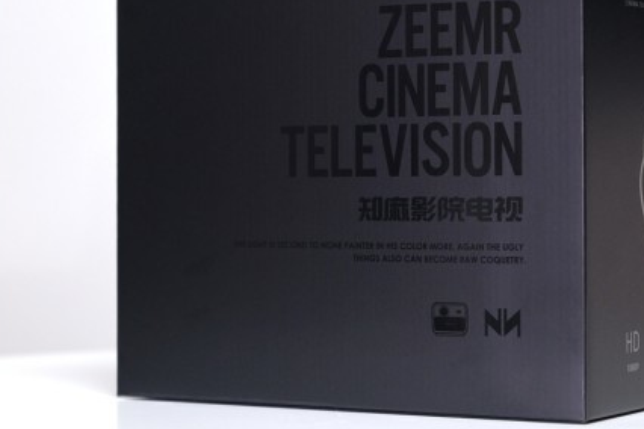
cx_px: 387
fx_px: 2057
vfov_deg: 11.9
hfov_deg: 17.8
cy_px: 139
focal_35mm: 115
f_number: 2.8
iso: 1250
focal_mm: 45.5
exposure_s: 1/60
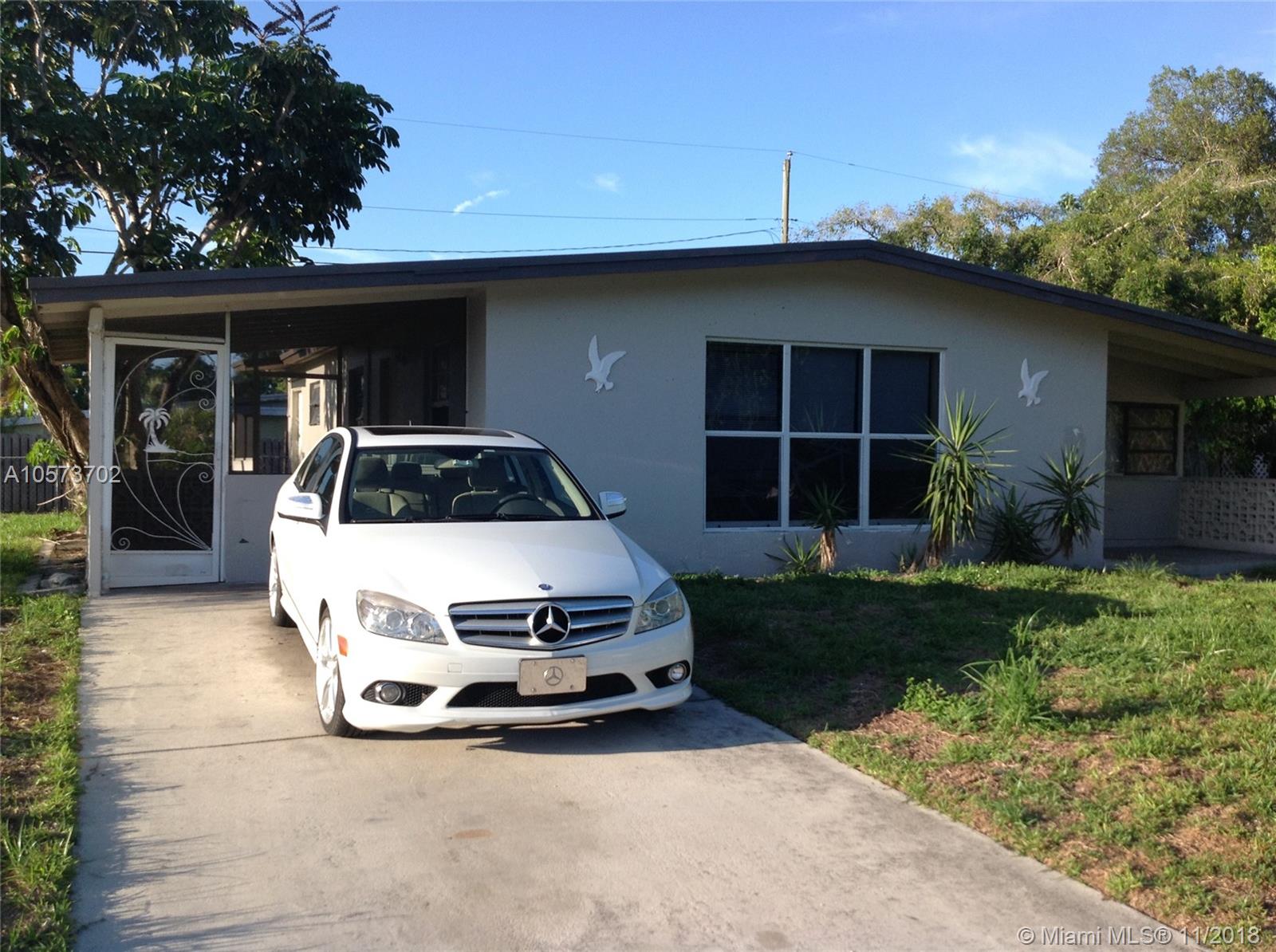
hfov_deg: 52.7
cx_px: 638
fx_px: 1288
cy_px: 476
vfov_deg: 40.6
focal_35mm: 35
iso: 50
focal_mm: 4.28
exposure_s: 1/657
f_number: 2.4
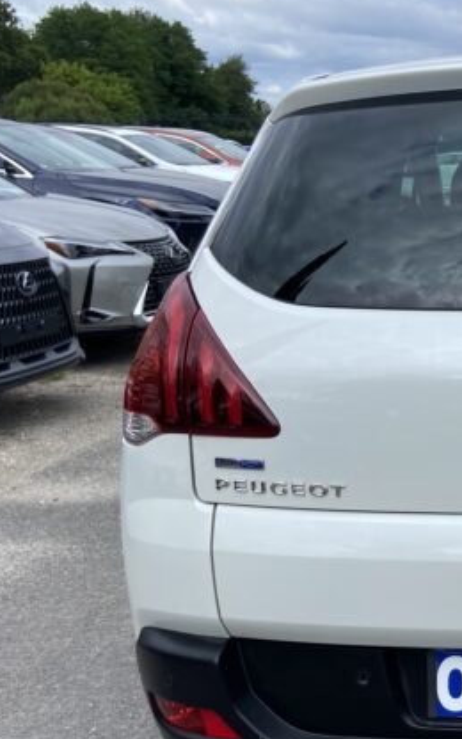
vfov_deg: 37.8
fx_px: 1068
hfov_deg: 22.2
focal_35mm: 53
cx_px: 585
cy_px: 492
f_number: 1.8
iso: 32
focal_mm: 4.25
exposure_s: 1/2463
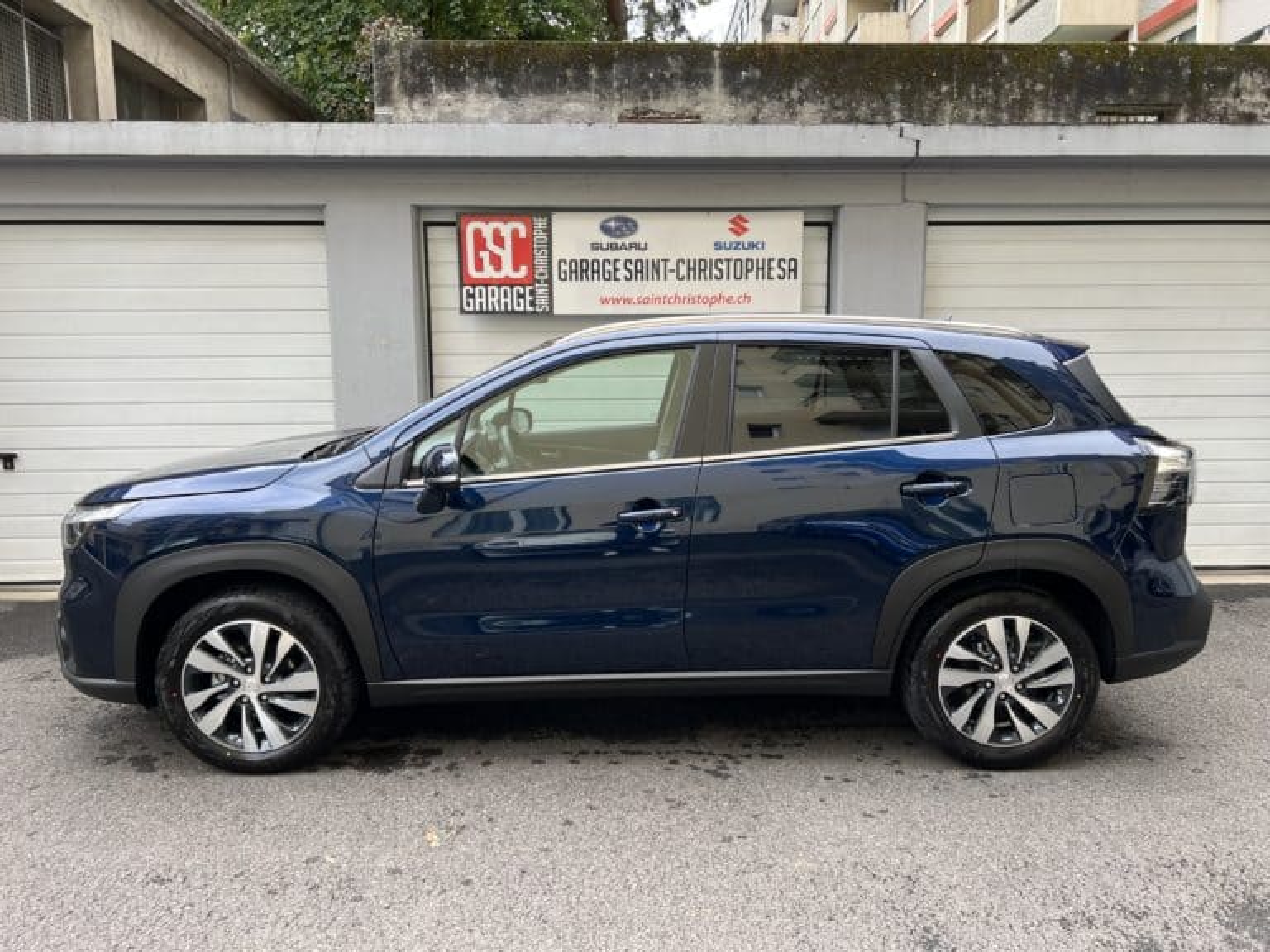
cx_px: 635
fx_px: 954
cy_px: 476
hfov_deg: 67.3
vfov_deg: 53.1
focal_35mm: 26
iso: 32
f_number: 1.5
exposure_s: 1/124
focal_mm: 5.7
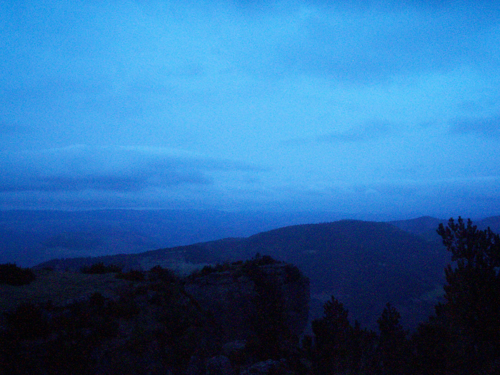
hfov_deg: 51.4
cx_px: 250
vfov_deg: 39.7
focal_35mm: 36
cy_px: 188
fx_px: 520
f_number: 4.5
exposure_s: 1/8
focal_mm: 5.9
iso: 400
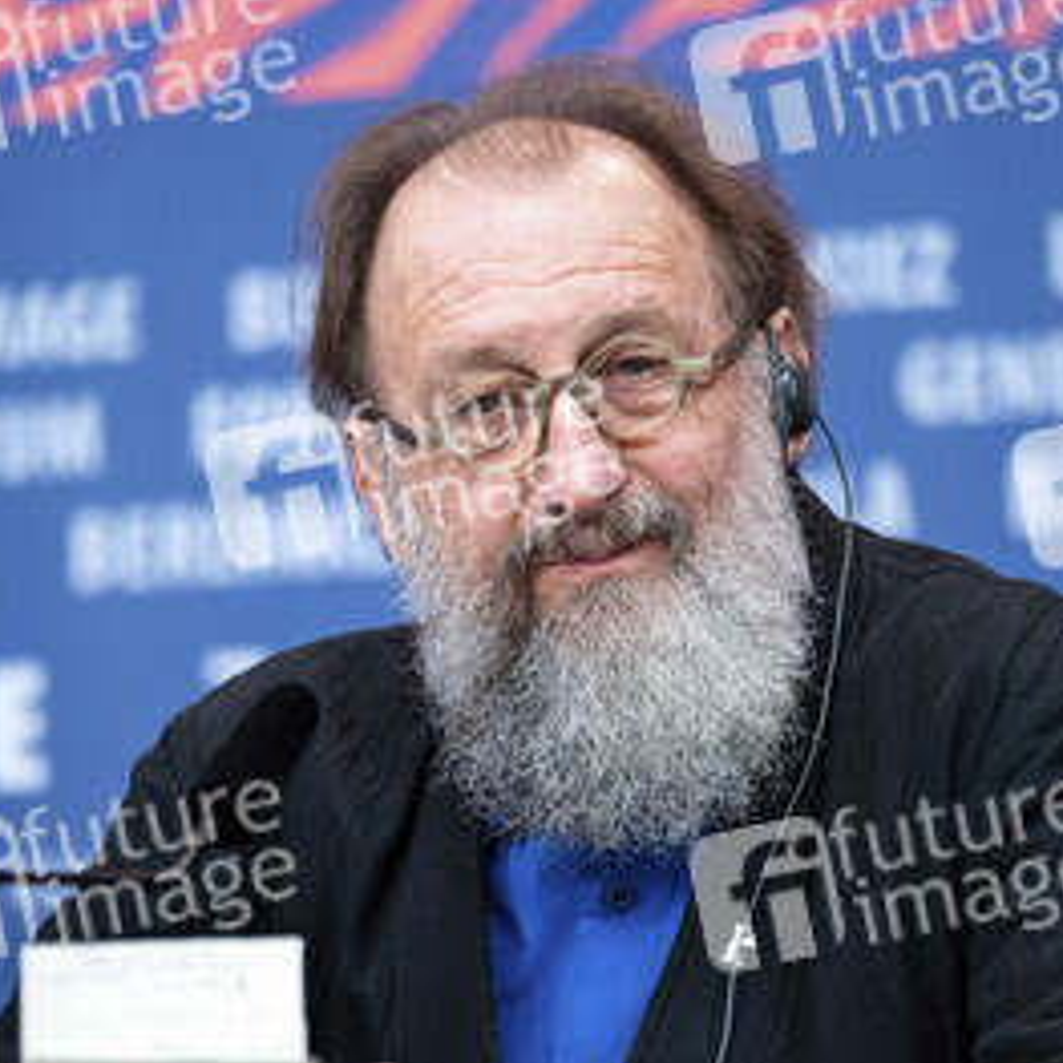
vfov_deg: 6.5
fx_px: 9415
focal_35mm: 271
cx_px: 529
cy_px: 675
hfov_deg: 6.5
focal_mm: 140
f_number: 2.8
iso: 1250
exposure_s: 1/200
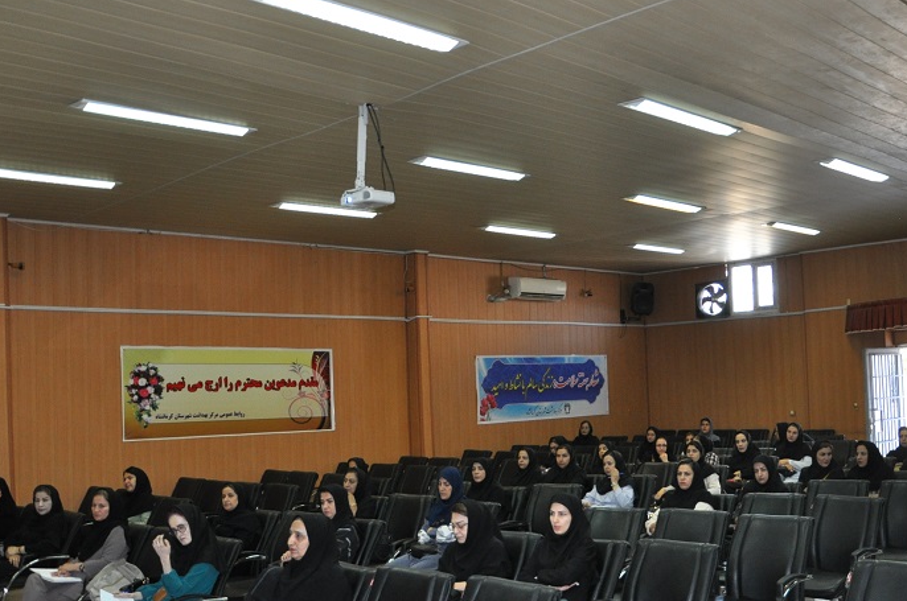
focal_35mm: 38
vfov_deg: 34.9
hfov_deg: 50.4
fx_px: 956
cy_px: 348
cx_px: 547
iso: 800
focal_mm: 18
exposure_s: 1/80
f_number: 4
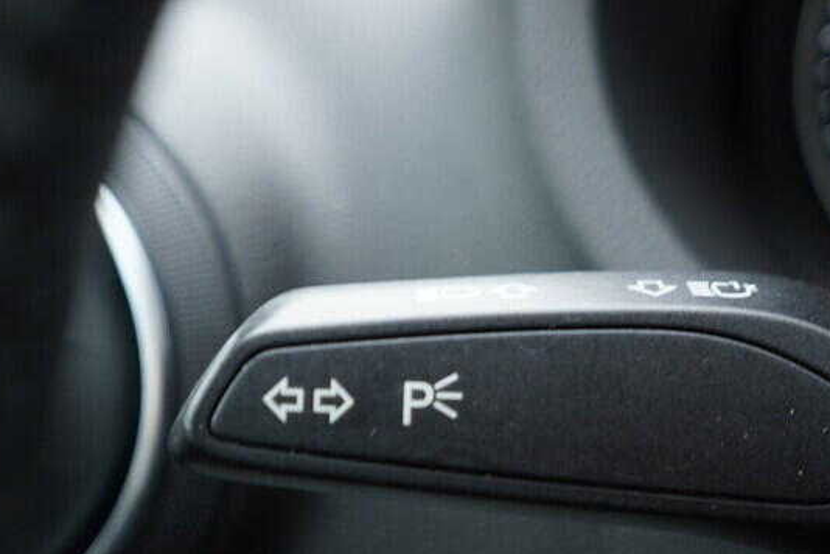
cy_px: 394
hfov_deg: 29.0
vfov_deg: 19.6
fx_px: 1591
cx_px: 572
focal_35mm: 69
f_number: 2.8
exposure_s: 1/40
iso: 320
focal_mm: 24
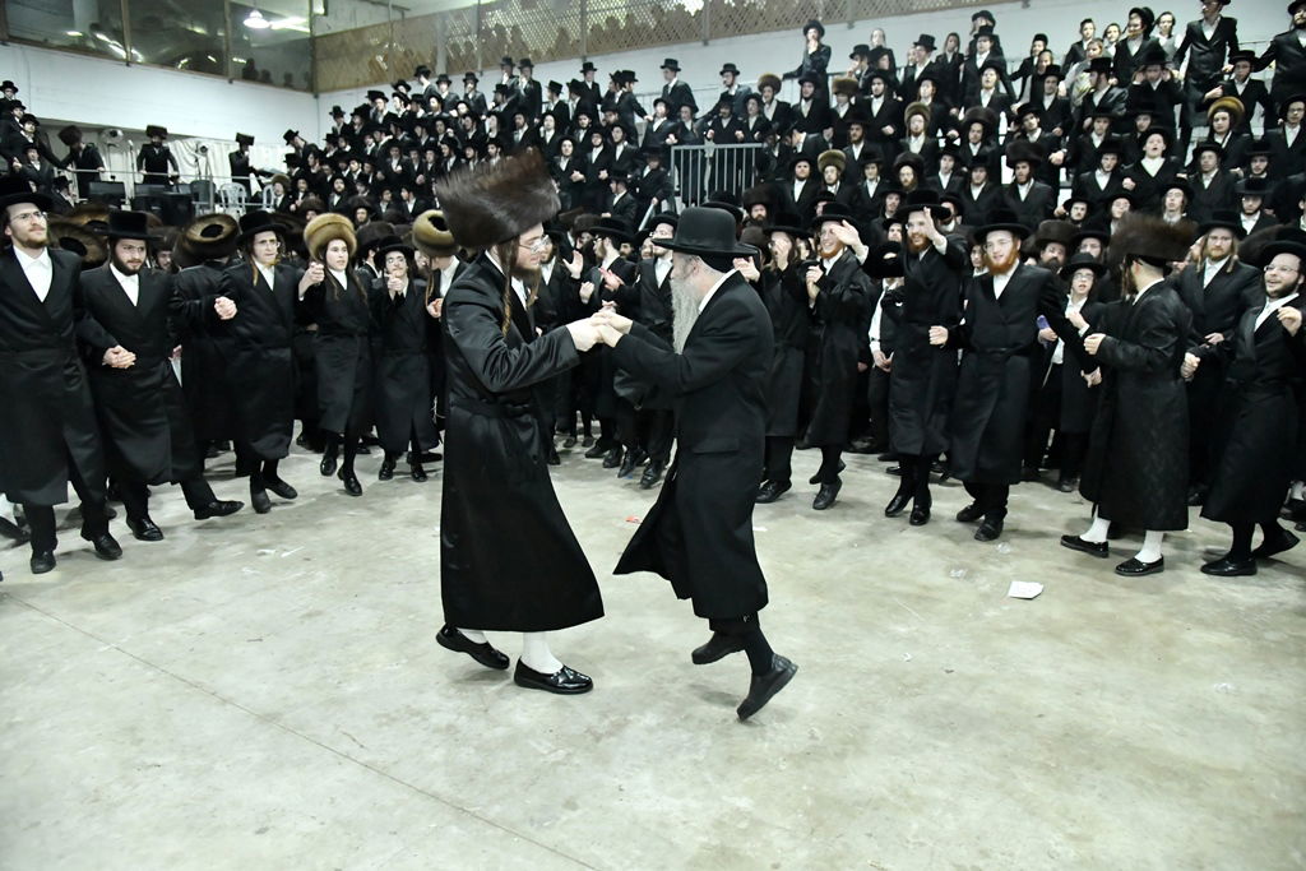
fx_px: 871
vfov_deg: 53.1
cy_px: 436
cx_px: 653
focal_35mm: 24
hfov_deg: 73.7
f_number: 5
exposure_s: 1/250
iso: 5000
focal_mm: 24
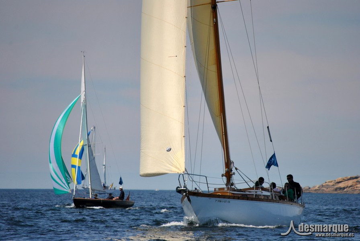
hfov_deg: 6.9
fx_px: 3004
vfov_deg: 4.6
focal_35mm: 300
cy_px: 120
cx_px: 180
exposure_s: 1/1250
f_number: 5.6
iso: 200
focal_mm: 200
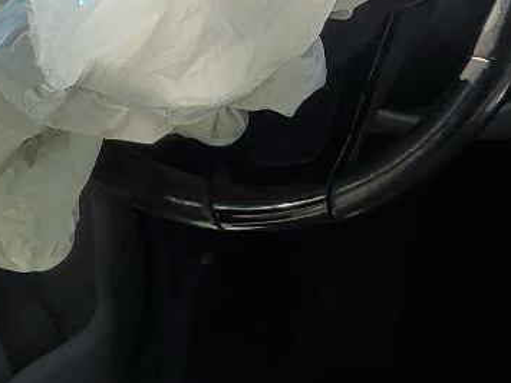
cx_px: 807
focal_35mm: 117
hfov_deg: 15.3
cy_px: 252
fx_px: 1727
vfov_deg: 12.6
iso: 50
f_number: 1.5
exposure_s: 1/625
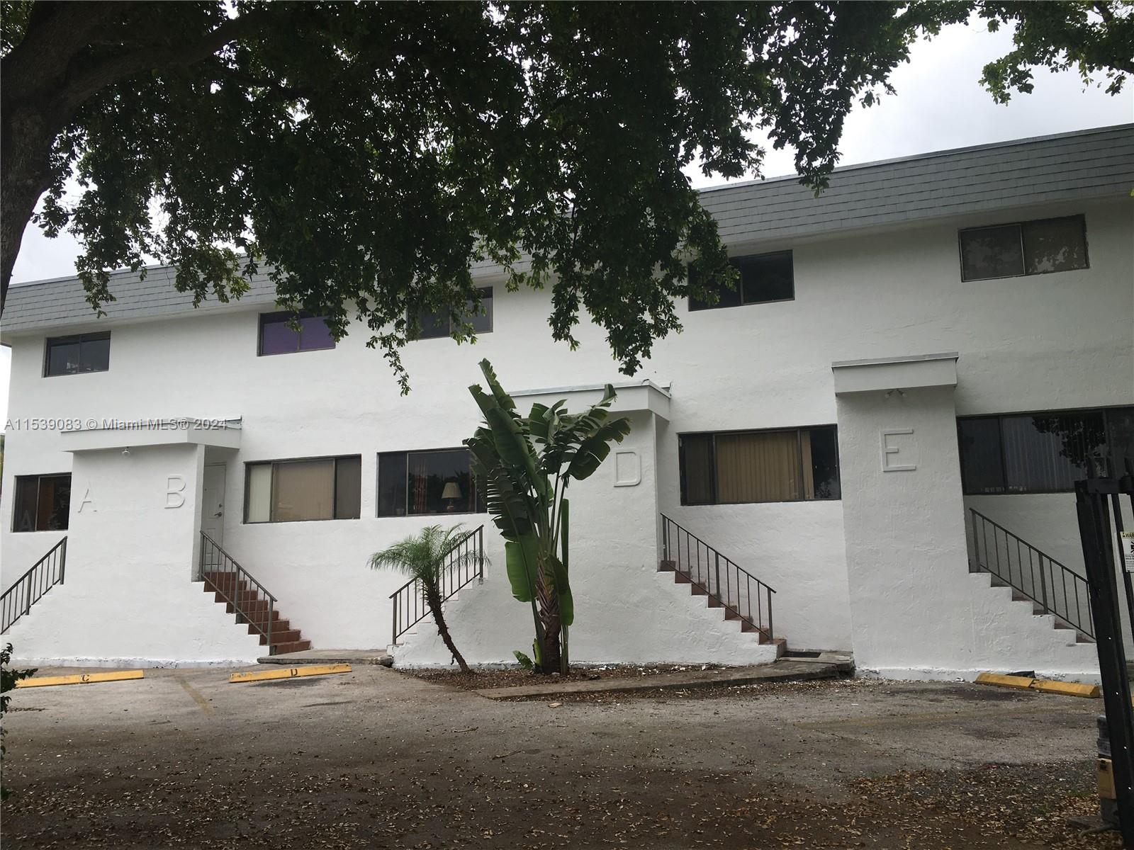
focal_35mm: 29
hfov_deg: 61.7
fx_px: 950
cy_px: 425
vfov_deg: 48.2
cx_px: 567
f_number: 2.2
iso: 25
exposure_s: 1/358
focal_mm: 4.15
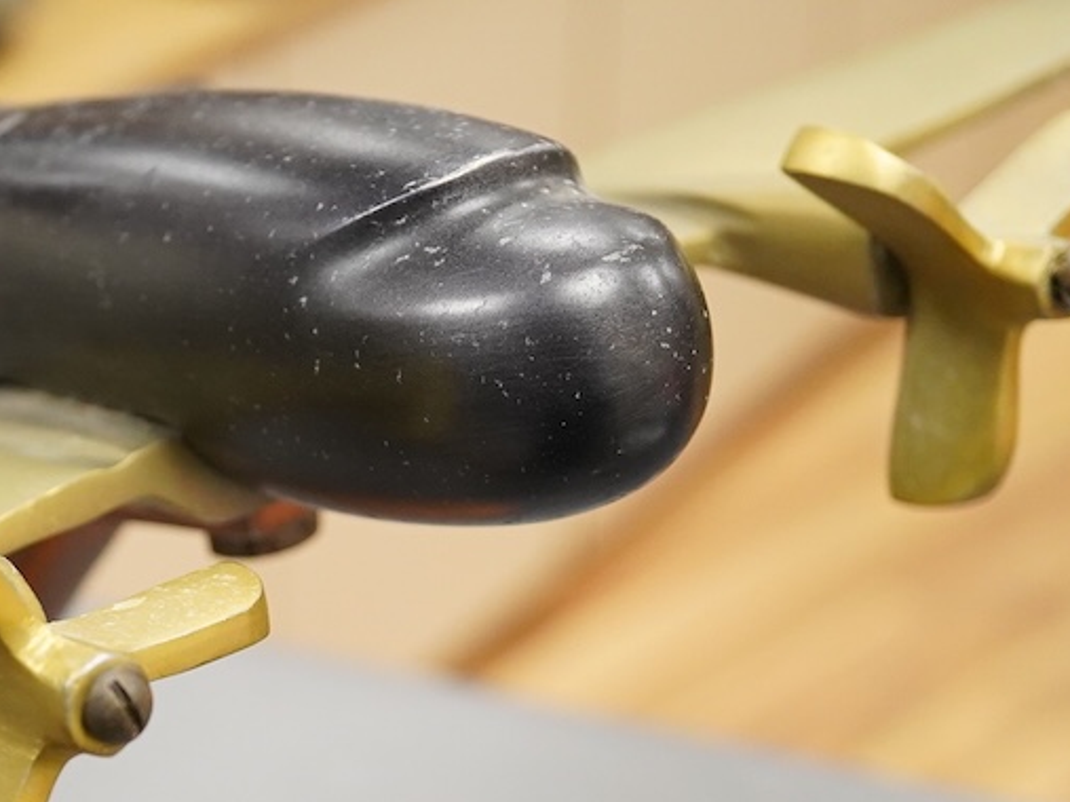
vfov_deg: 15.3
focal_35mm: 96
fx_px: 2967
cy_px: 606
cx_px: 322
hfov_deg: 20.3
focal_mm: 30
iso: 2500
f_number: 3.5
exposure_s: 1/400
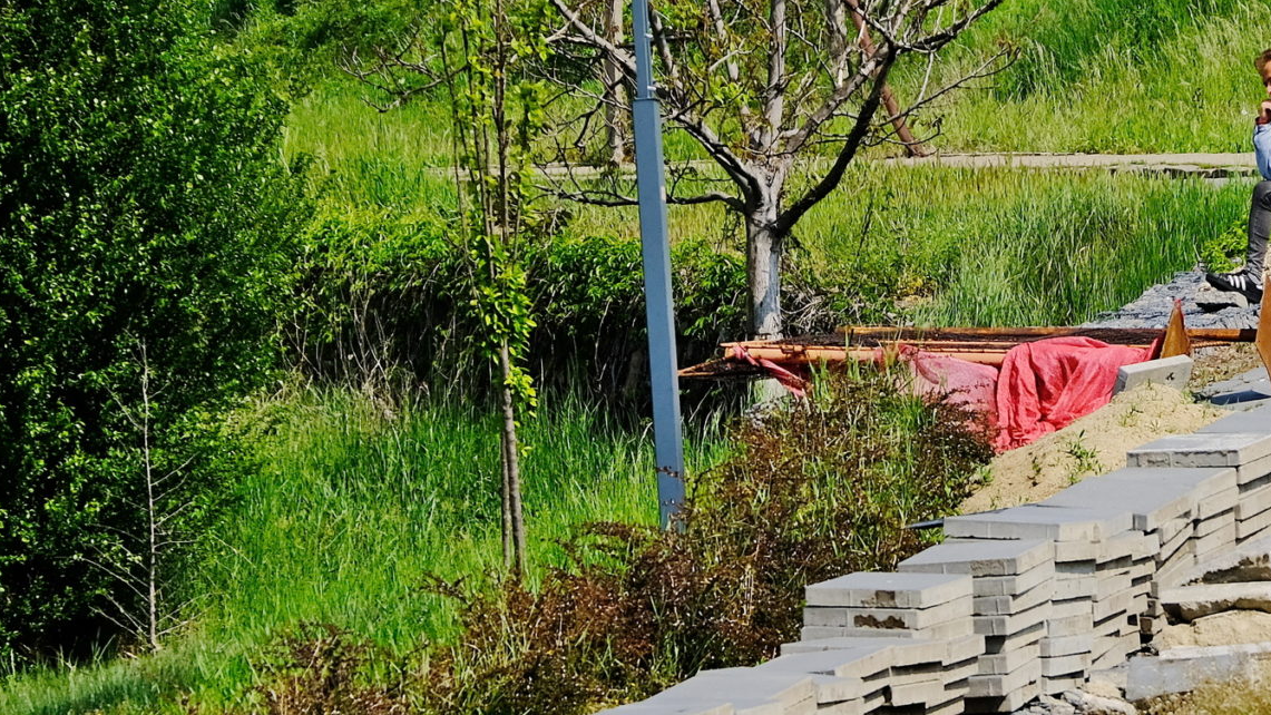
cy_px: 552
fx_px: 16077
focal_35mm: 477
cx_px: 789
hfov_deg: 4.5
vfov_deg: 2.5
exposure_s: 1/1500
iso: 400
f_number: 6.4
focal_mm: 135
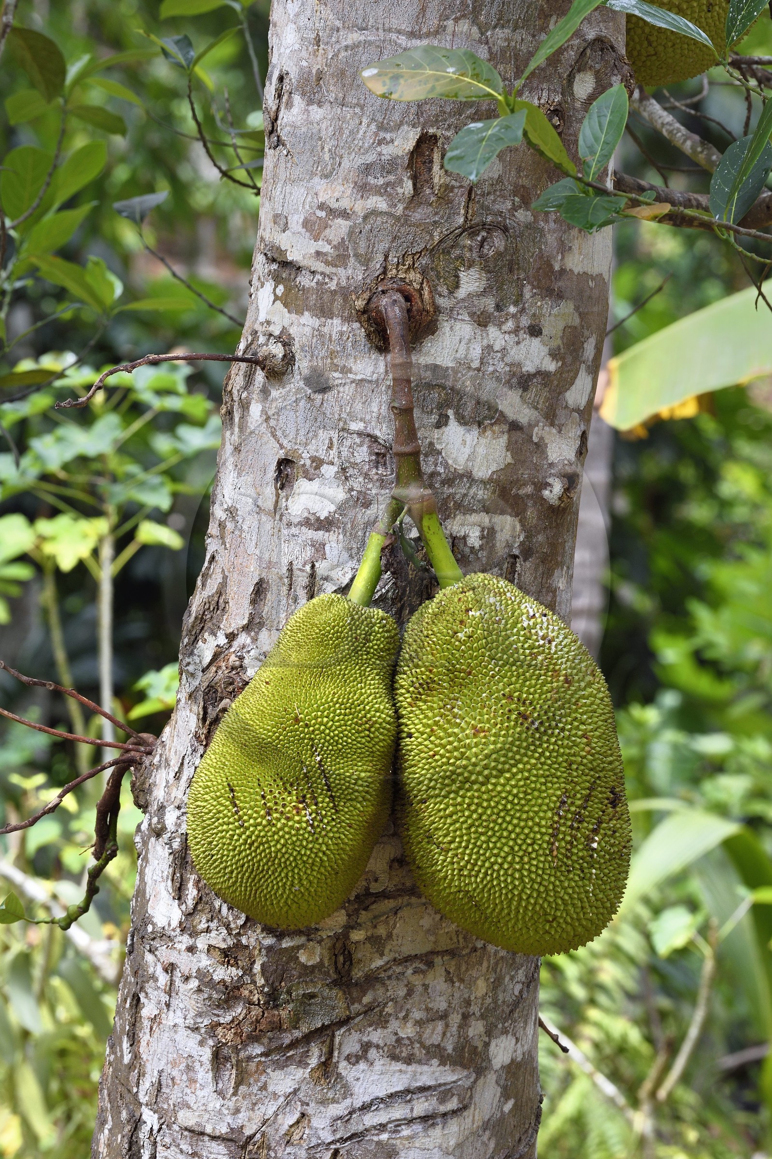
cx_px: 386
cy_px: 580
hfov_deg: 6.9
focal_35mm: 200
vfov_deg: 10.3
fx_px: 6438
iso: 800
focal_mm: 200
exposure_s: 1/160
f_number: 10
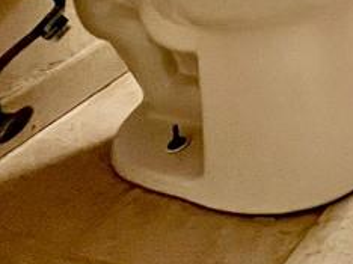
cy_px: -253
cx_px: 602
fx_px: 581
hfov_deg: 22.8
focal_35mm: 57
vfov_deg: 18.1
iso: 250
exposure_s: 1/60
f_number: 1.8
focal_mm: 1.57
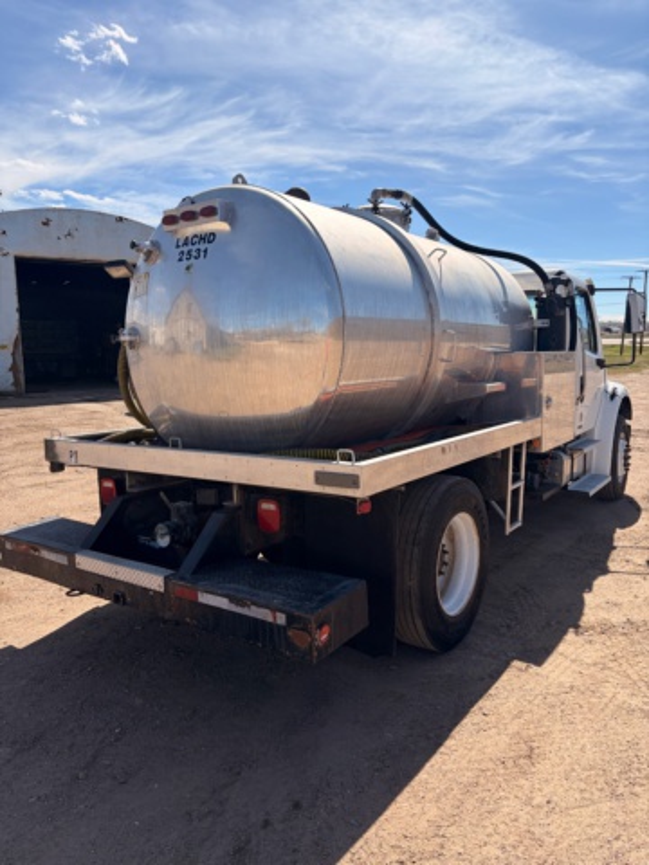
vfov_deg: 67.3
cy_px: 432
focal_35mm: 26
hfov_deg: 53.1
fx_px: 650
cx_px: 324
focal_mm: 5.96
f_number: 1.6
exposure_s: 1/4950
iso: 50
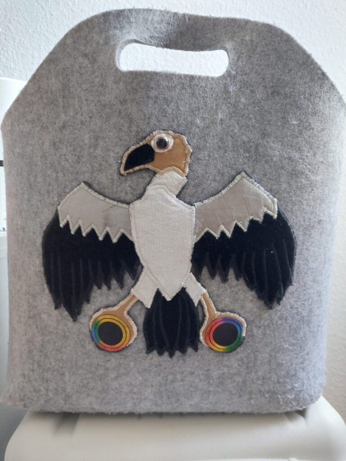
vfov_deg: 71.6
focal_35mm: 24
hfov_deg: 56.8
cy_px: 230
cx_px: 173
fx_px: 320
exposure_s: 1/30
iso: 500
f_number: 1.8
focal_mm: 5.23
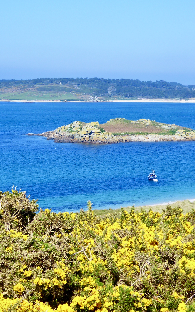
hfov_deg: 13.2
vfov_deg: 21.0
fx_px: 842
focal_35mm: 99
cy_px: 156
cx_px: 62
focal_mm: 12.5
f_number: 4.5
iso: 80
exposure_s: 1/400
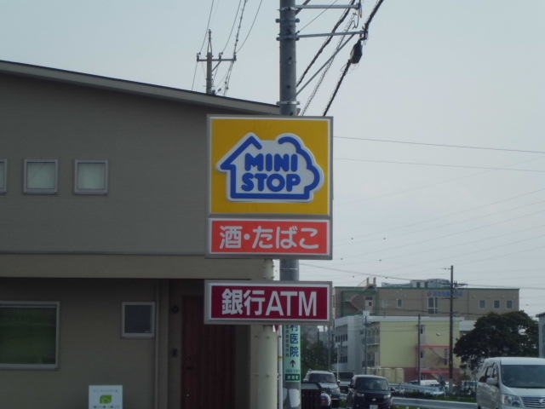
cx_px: 272
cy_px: 204
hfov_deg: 15.2
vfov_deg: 11.4
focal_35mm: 130
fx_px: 2047
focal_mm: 23.5
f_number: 6.5
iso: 64
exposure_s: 1/250
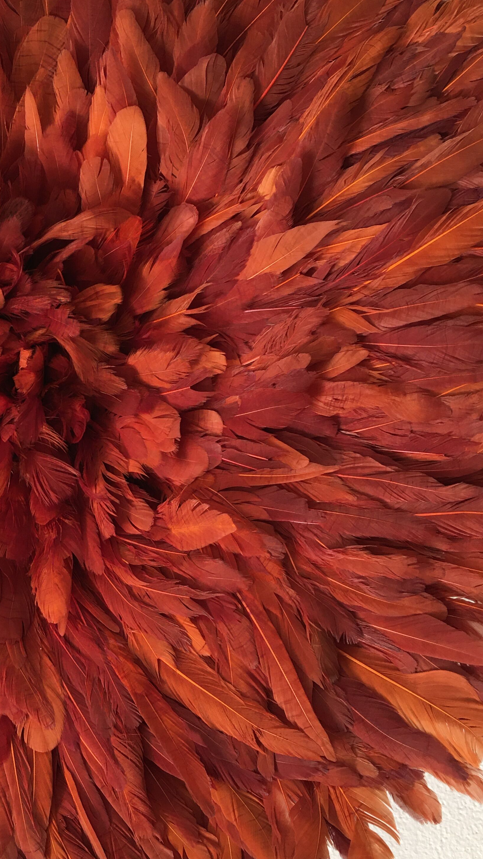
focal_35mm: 44
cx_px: 58
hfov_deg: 26.3
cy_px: 442
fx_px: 1002
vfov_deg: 46.4
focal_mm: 4.15
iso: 25
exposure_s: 1/33
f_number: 2.2
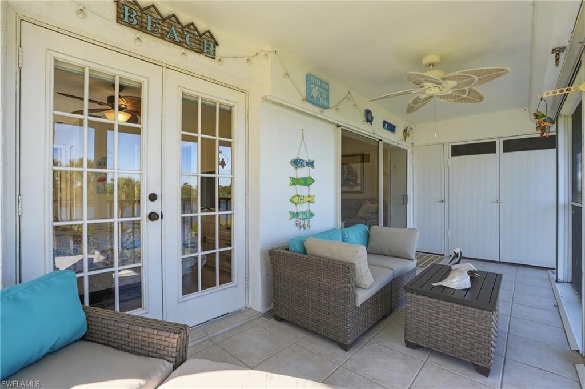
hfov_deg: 96.8
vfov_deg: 73.7
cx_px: 292
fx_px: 260
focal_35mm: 16
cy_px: 194
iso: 200
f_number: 9
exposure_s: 1/250
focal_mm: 16
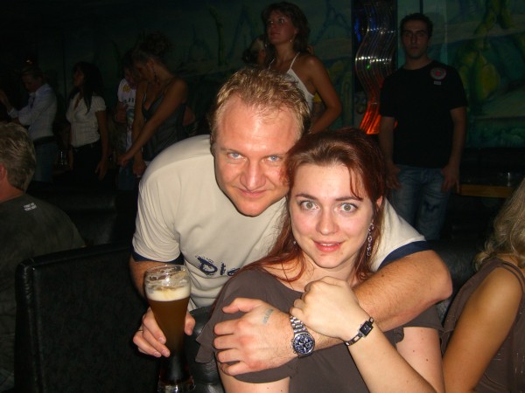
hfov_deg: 49.0
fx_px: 576
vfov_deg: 37.7
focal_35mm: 38
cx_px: 262
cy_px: 196
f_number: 2.8
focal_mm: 7.9
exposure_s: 1/60
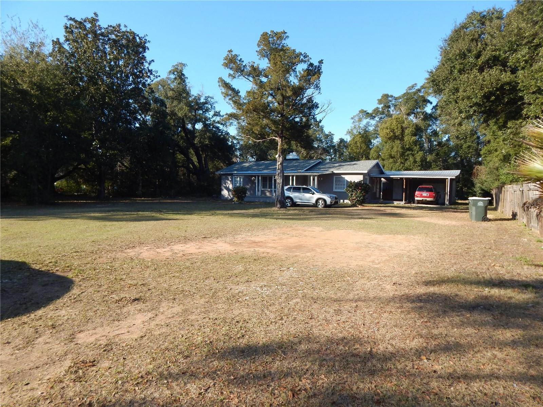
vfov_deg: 61.1
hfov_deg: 76.4
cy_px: 204
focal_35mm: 22
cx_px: 272
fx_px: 345
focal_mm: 4
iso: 125
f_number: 3
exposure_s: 1/800
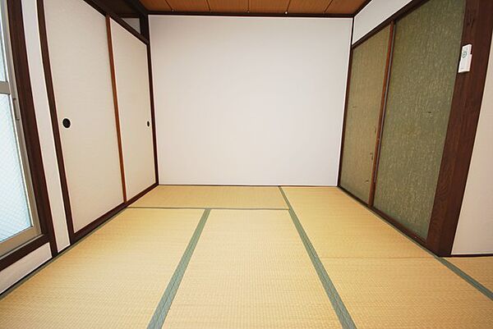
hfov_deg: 81.2
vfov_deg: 59.6
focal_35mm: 21
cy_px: 164
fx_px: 288
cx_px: 246
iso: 200
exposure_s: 1/60
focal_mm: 14
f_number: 5
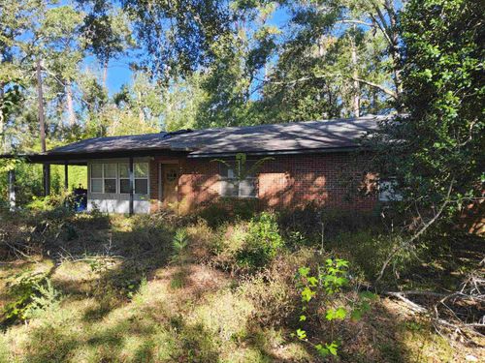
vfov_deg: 54.9
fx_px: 350
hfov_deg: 69.4
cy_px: 182
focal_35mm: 25
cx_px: 242
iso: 32
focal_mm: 3.08
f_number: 2
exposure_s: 1/177
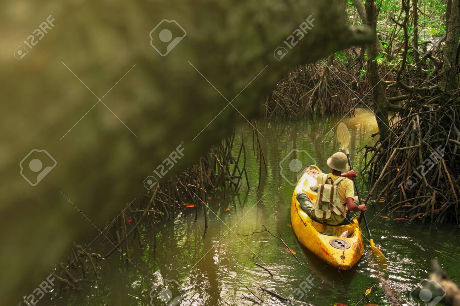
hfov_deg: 50.7
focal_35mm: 38
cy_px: 153
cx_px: 230
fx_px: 485
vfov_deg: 35.0
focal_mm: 25.6
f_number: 4.5
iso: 400
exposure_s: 1/60
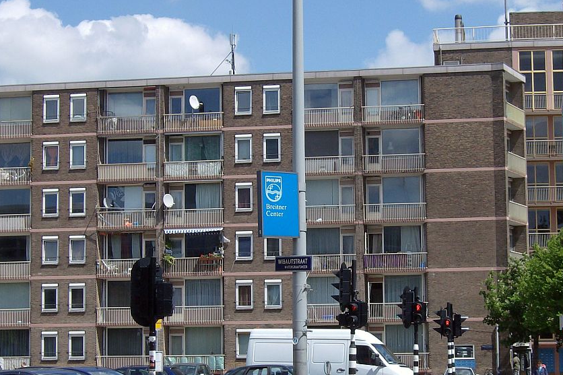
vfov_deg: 15.4
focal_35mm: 89
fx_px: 1391
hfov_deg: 22.9
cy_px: 201
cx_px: 300
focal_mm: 11.6
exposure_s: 1/487
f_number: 6.2
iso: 100
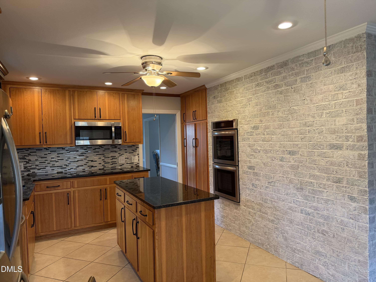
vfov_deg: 56.8
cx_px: 188
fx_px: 261
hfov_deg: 71.6
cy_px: 141
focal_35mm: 24
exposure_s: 1/60
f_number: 1.78
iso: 250
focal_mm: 6.76
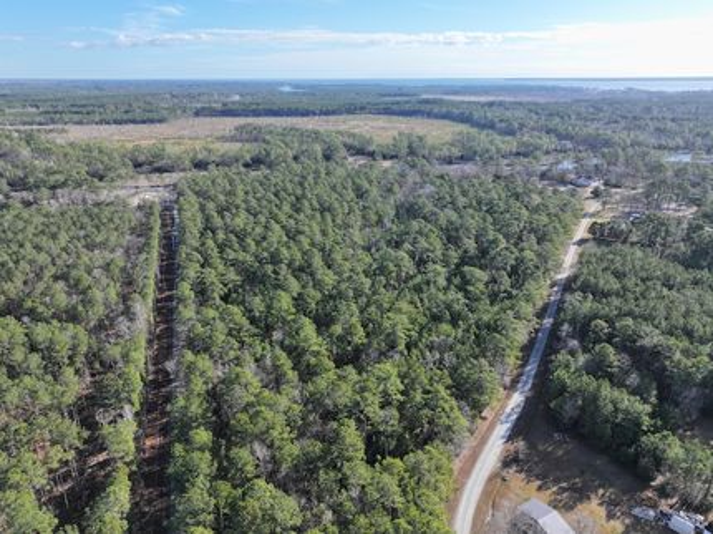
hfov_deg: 71.6
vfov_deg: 56.8
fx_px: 494
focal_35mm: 24
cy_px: 267
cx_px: 356
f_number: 2.8
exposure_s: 1/1600
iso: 410
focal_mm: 12.29
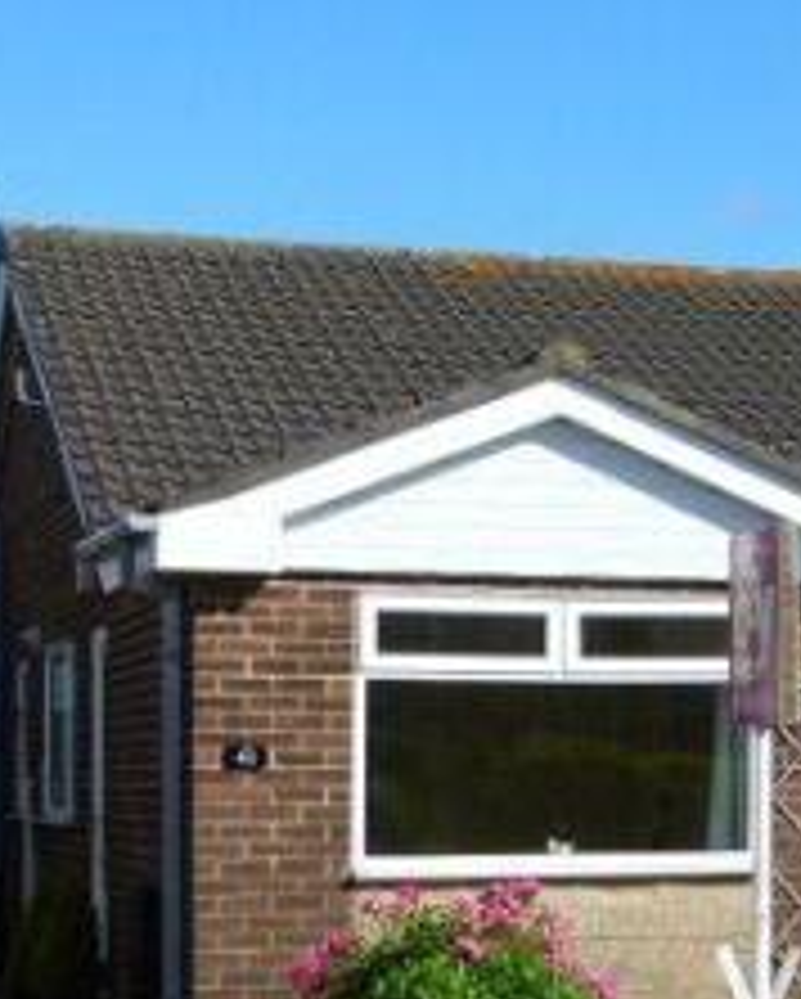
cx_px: 992
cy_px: 655
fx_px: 2959
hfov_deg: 14.8
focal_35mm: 100
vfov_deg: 19.1
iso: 100
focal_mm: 7.1
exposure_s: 1/1000
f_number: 4
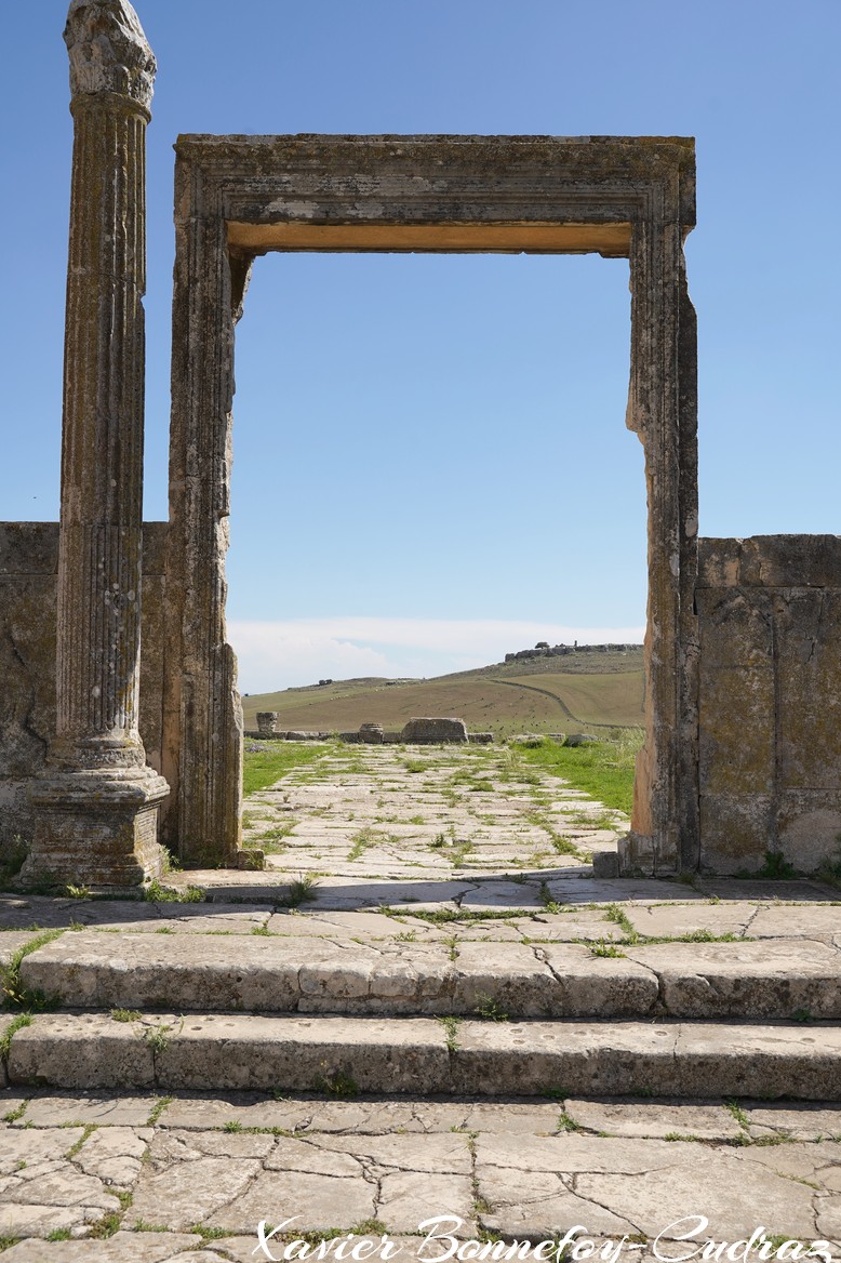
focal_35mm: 37
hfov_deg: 35.9
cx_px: 415
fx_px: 1297
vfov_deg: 51.9
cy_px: 641
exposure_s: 1/400
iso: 100
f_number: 8
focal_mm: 36
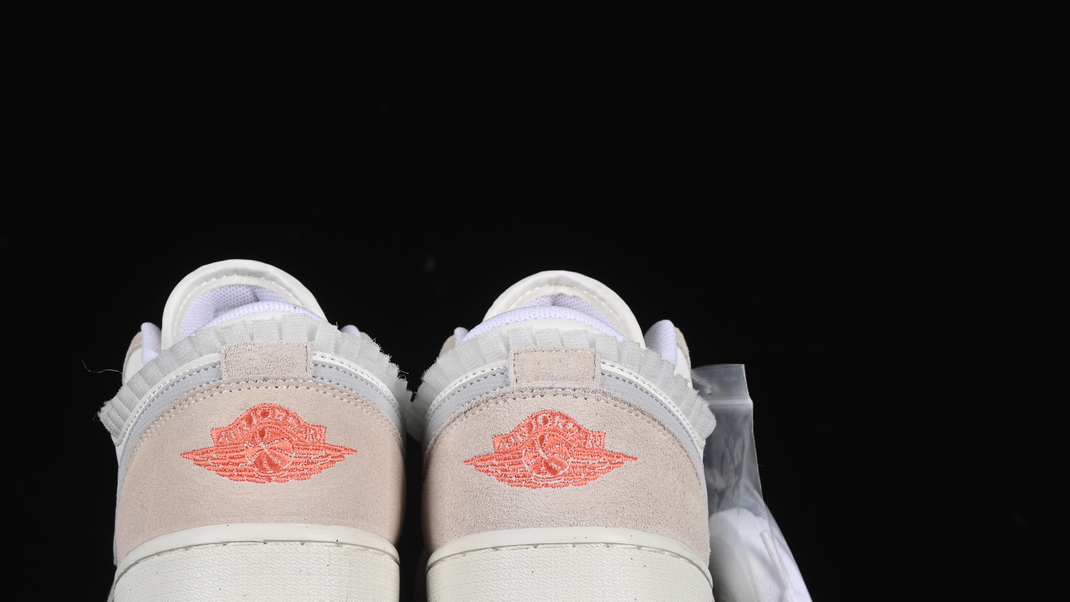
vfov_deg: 11.5
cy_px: 346
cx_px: 430
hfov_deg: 20.3
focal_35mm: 105
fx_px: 2979
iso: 160
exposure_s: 1/80
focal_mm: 50
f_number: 8
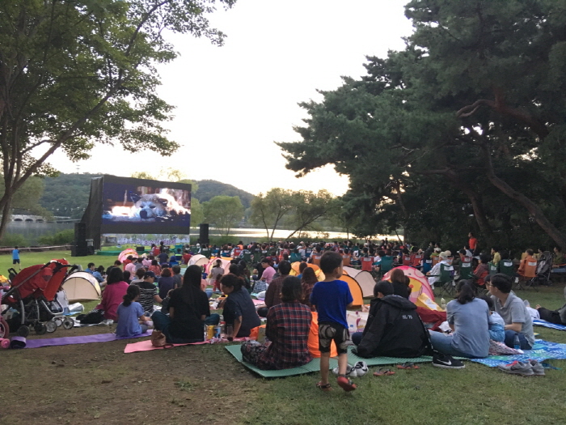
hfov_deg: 61.7
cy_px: 212
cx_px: 283
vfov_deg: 48.2
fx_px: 474
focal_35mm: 29
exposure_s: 1/20
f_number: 2.2
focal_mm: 4.15
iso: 200
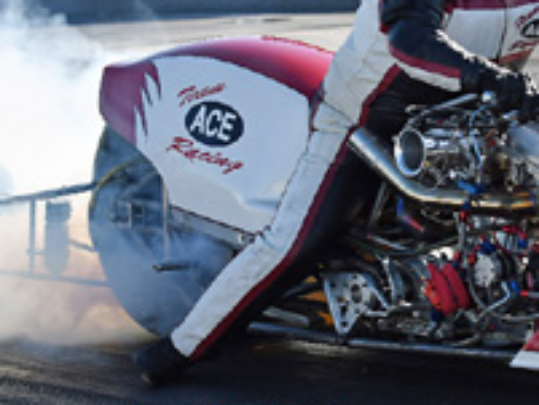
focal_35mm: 201
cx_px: 367
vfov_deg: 7.4
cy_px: 126
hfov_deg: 9.8
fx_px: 3132
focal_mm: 70
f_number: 6.3
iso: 160
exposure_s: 1/1250
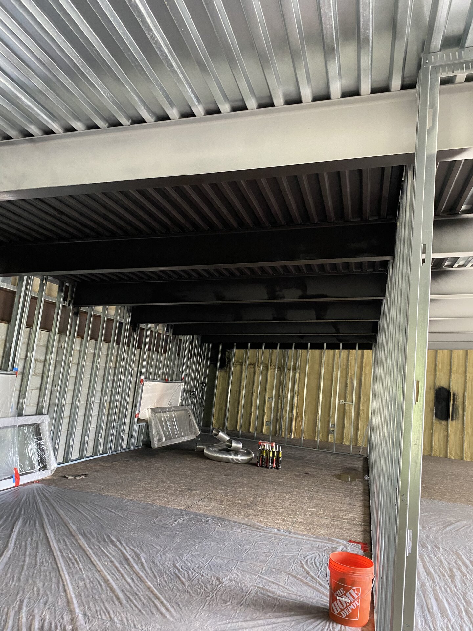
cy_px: 316
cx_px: 236
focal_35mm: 26
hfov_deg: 53.1
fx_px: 474
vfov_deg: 67.3
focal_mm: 4.25
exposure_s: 1/53
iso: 500
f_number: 1.8
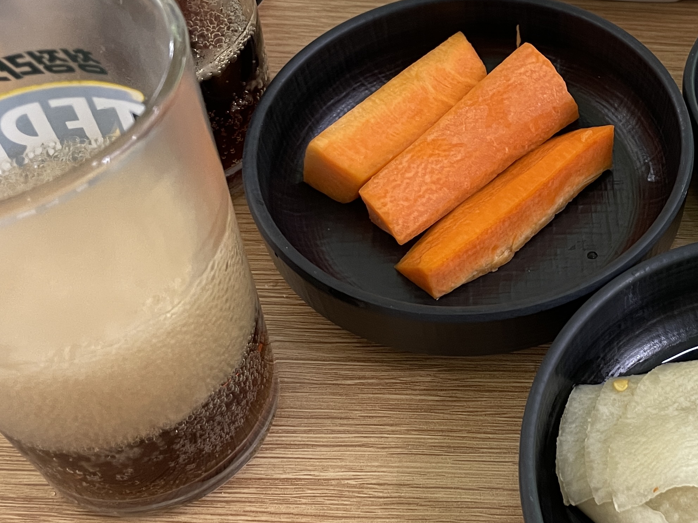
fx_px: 1069
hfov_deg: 34.7
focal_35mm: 53
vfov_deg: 27.5
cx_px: 587
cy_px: 219
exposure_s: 1/60
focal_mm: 4.2
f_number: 1.6
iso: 250
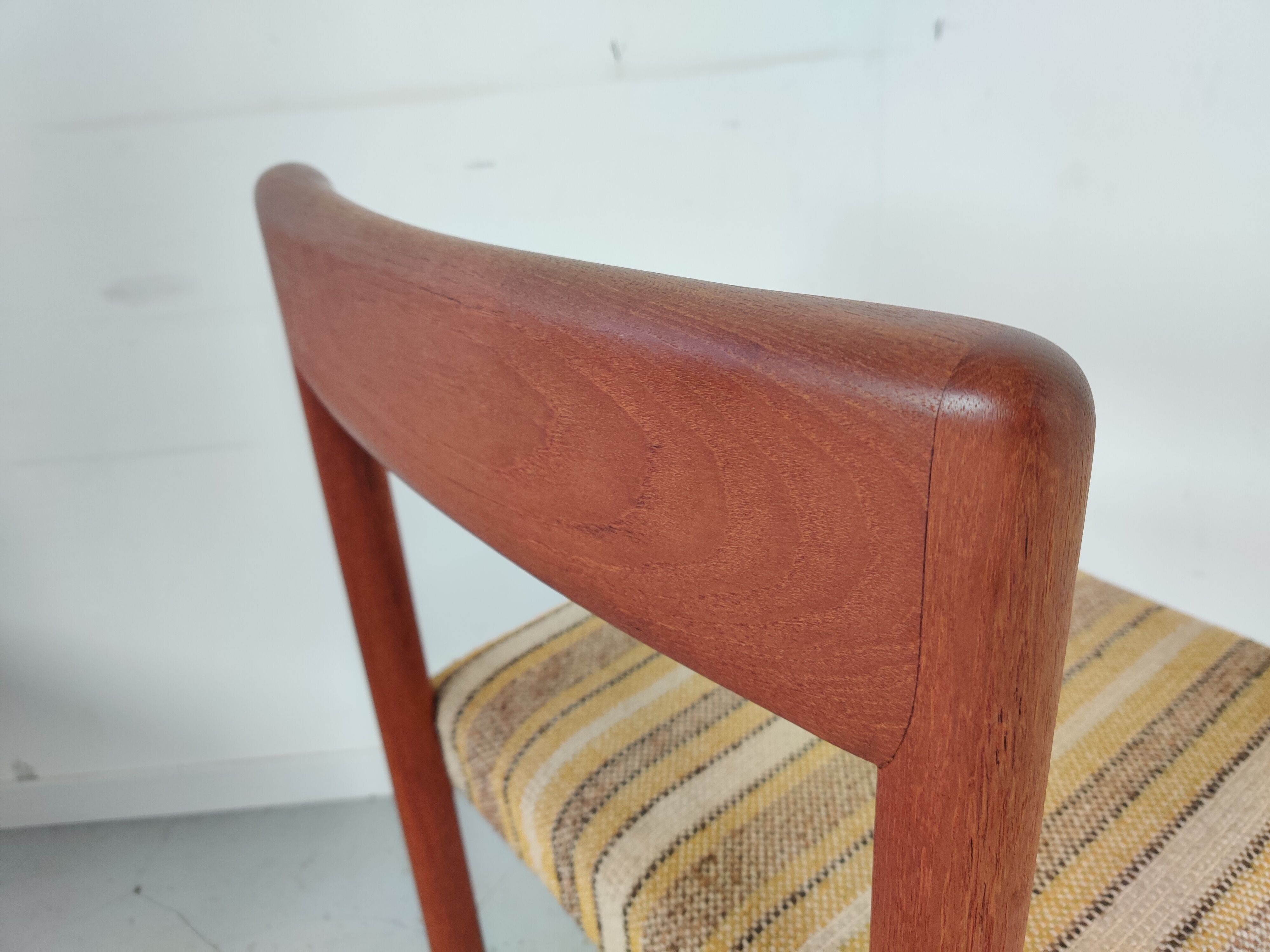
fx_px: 991
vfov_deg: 51.4
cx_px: 635
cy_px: 476
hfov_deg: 65.3
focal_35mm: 27
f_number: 1.65
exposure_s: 1/100
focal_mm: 4.75
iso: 200
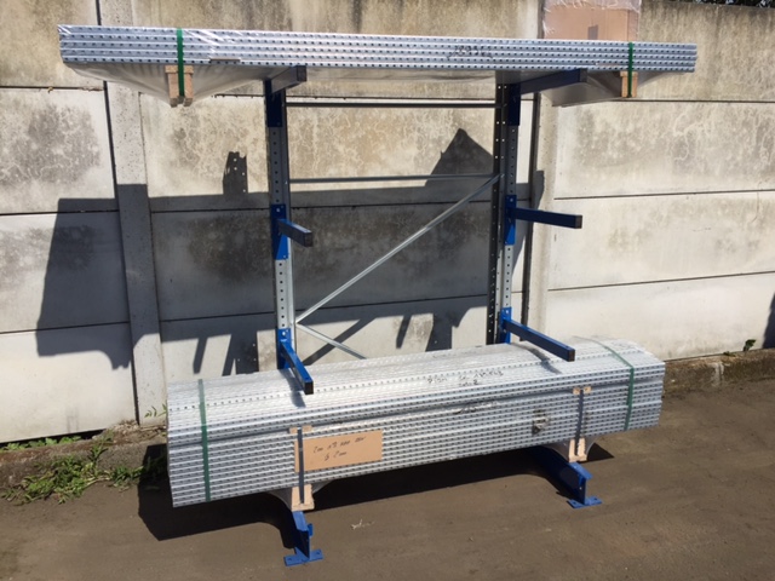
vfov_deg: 48.2
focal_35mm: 29
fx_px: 649
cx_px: 388
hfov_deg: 61.7
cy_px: 290
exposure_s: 1/3049
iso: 32
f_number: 2.2
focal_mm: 4.15
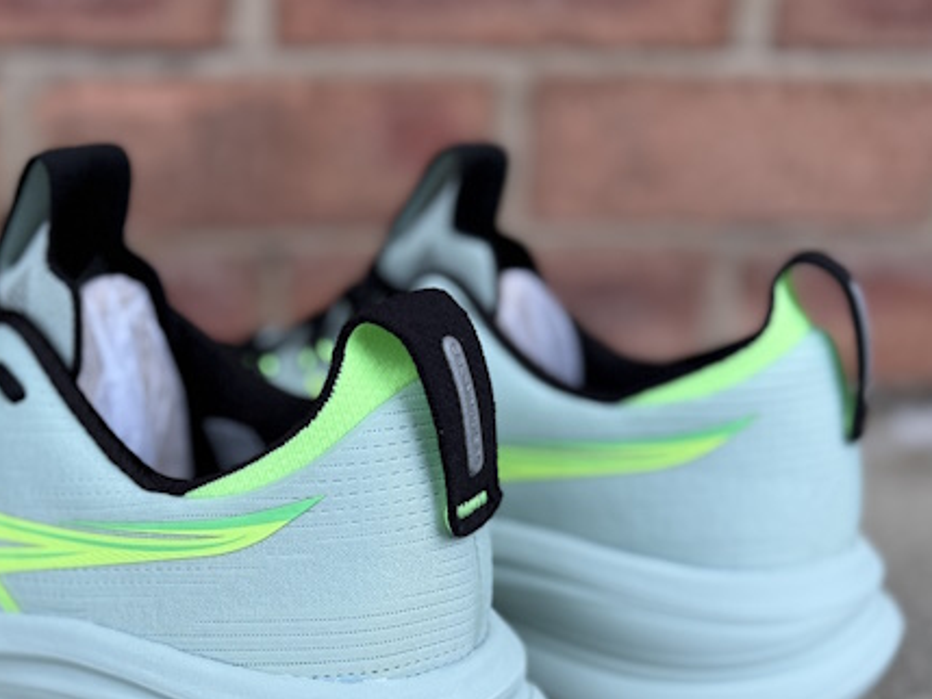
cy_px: 533
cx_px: 300
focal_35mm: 42
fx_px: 1131
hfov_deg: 44.0
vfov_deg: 33.6
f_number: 1.78
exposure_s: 1/100
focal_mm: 6.76
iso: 200
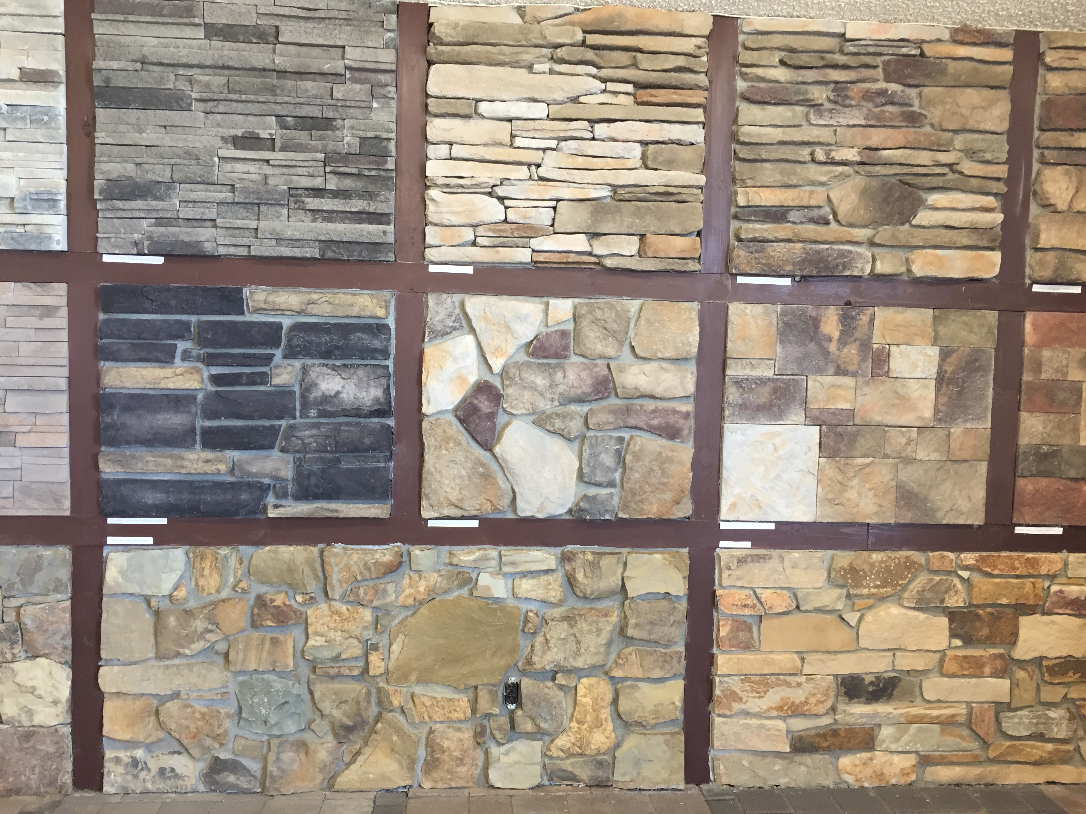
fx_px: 910
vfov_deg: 48.2
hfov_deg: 61.7
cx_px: 543
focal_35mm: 29
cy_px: 407
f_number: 2.2
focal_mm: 4.15
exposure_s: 1/30
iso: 64
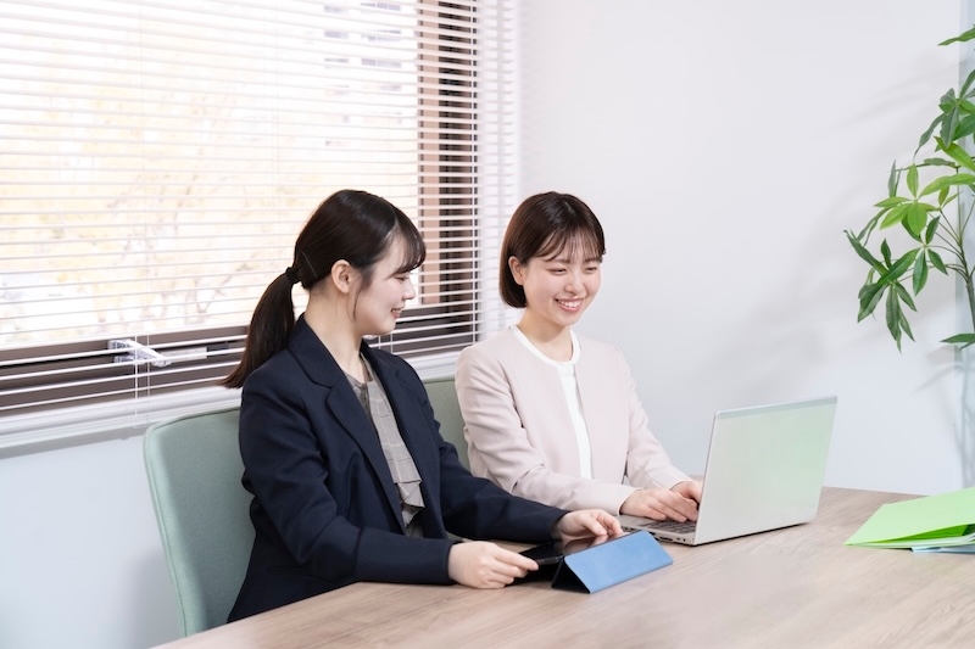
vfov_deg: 21.9
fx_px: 1679
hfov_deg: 32.4
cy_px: 324
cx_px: 488
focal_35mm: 62
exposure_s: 1/160
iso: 800
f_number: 5.6
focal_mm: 62
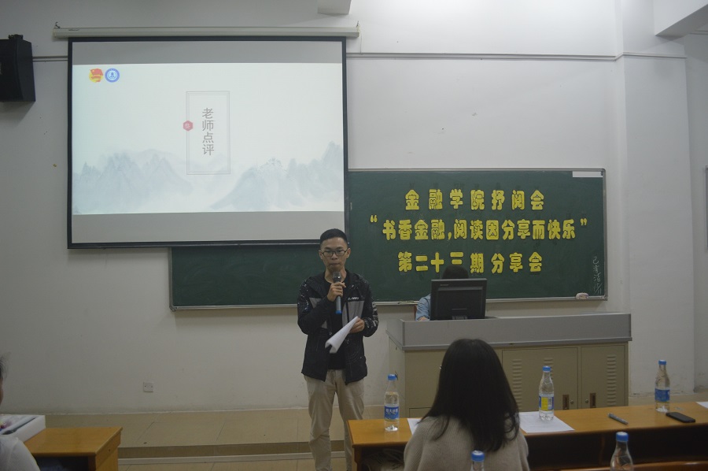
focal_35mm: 27
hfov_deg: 67.4
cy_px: 236
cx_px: 354
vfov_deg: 47.8
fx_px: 530
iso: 500
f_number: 3.5
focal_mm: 18
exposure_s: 1/60
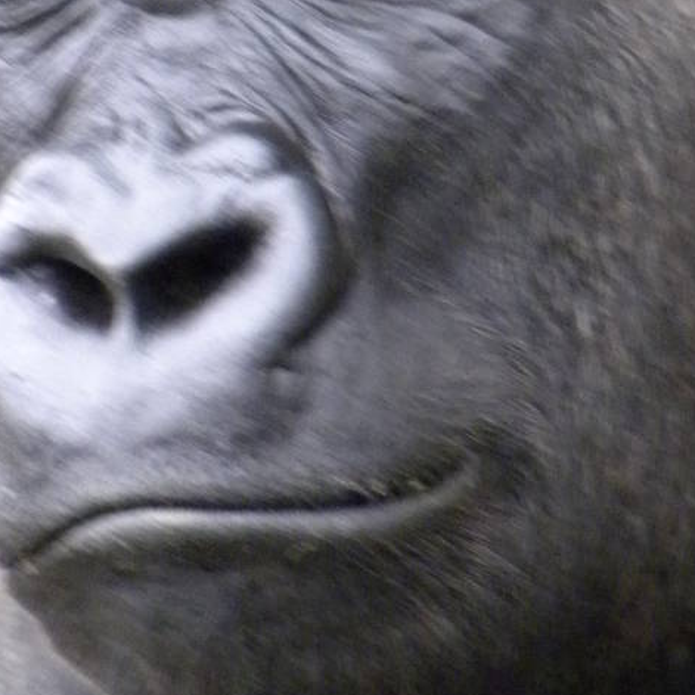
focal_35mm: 1873
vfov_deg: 0.9
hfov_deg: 0.9
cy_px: 103
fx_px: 42545
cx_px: 41
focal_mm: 110.4
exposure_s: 1/41.1
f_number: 5
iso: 400
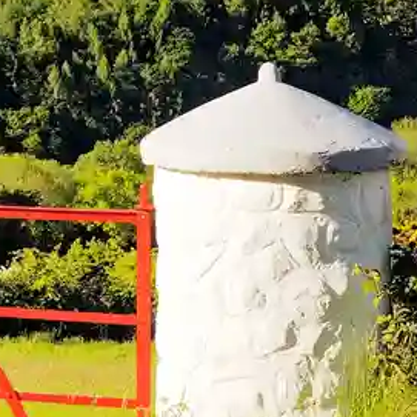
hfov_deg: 10.0
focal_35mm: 173
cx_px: 28
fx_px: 2358
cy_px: -174
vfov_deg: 9.9
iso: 200
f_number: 8
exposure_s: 1/200
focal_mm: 34
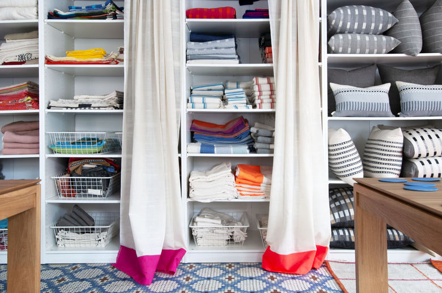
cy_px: 146
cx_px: 221
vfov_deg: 39.9
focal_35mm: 33
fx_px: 405
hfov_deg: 57.3
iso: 250
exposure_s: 1/4
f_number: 13
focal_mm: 22
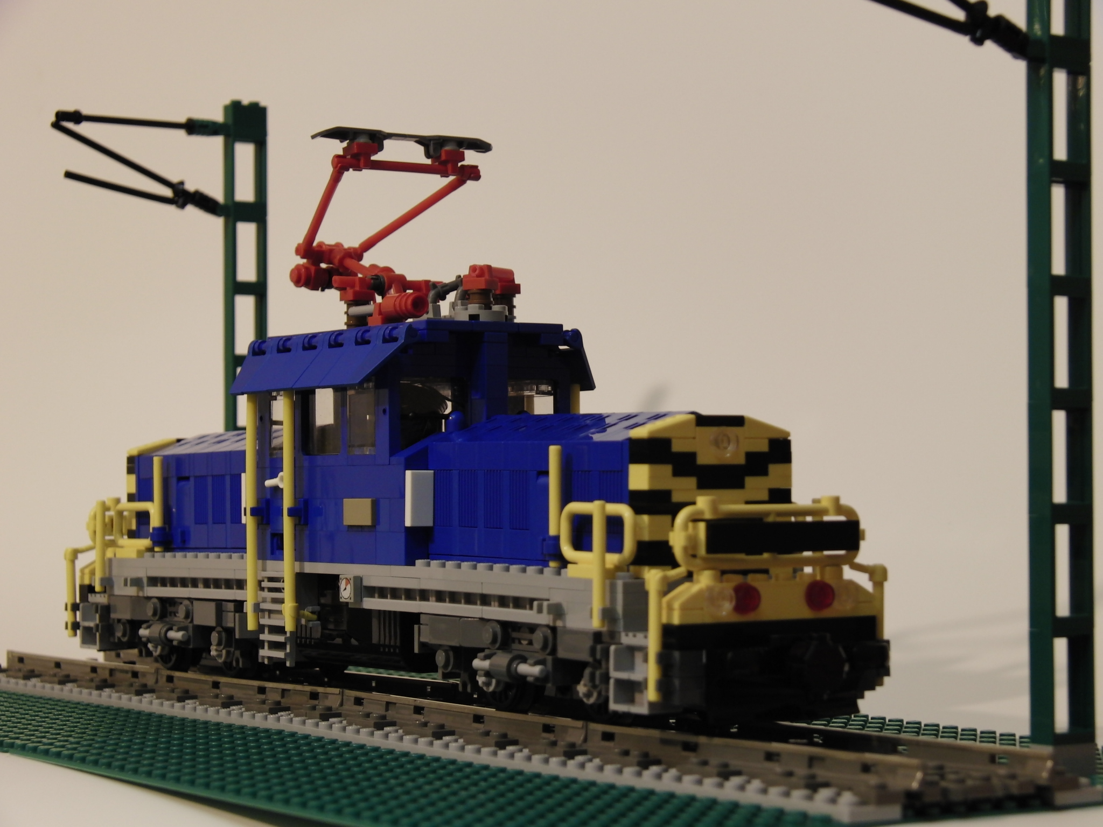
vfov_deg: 18.4
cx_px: 552
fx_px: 2549
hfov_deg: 24.4
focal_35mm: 80
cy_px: 414
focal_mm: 16.3
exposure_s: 1/25
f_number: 2.9
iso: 100
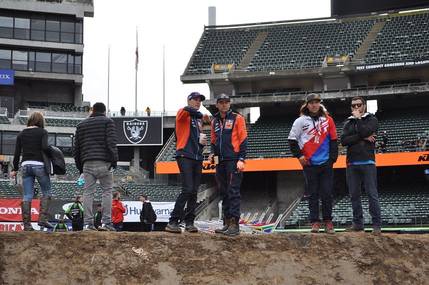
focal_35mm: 72
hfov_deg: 28.1
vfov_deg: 18.9
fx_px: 857
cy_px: 142
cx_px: 214
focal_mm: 48
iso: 200
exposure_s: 1/200
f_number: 6.3
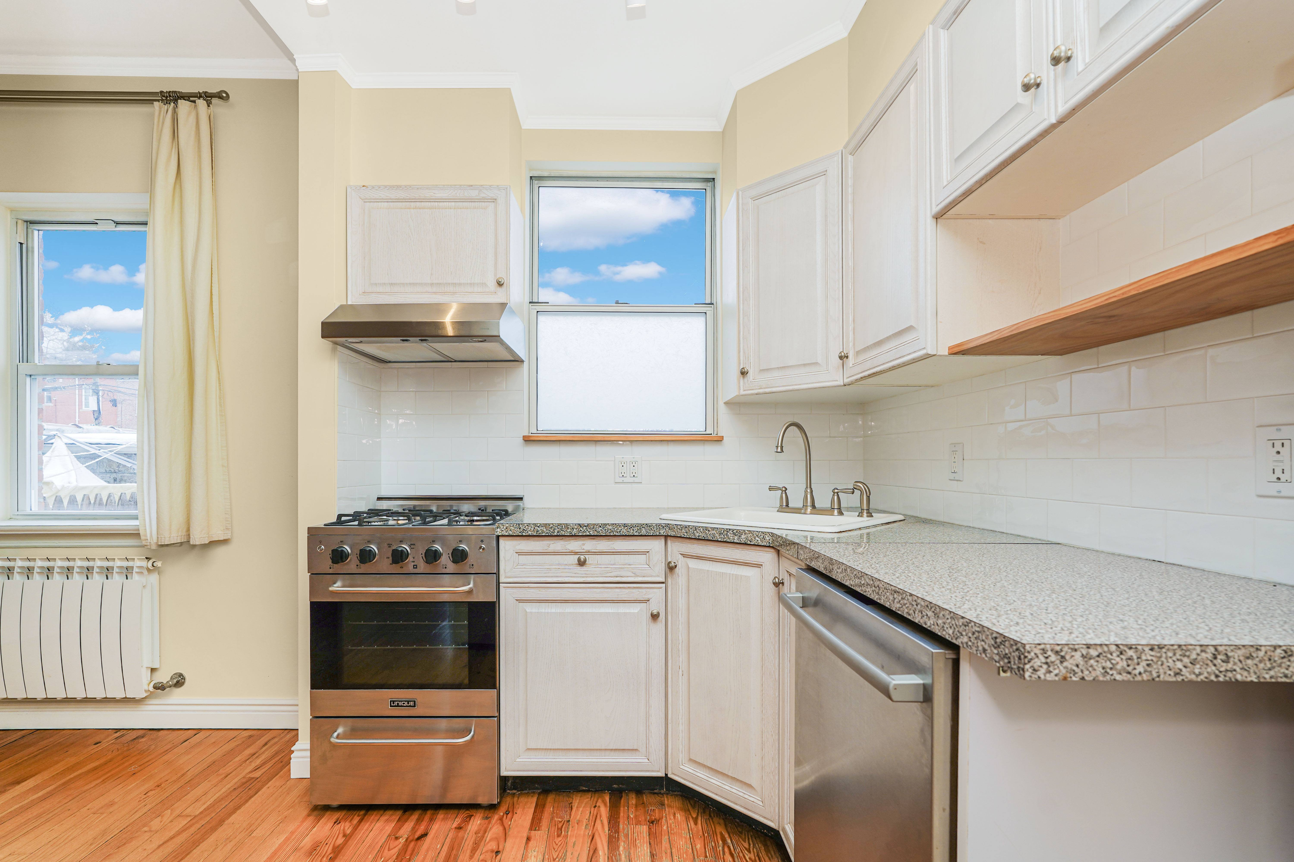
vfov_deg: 72.1
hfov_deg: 95.0
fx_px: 593
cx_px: 647
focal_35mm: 16
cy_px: 431
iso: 50
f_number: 5.6
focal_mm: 16.5
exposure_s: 1/60
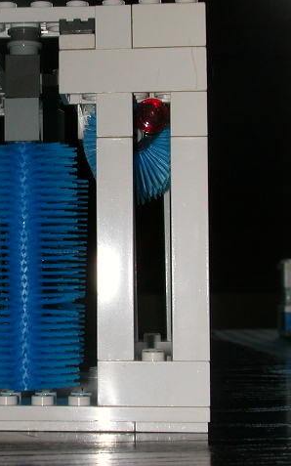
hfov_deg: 14.2
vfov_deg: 22.8
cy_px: 233
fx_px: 1155
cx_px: 25
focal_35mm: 91
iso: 100
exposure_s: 1/59.9
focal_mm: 9.7
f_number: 5.9
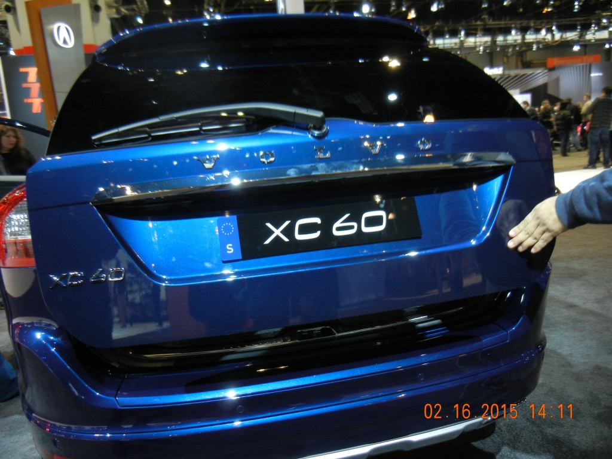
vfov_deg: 46.8
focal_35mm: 30
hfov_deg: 60.0
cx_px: 306
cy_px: 230
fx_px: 530
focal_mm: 5.4
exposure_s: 1/30
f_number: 3.5
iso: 241
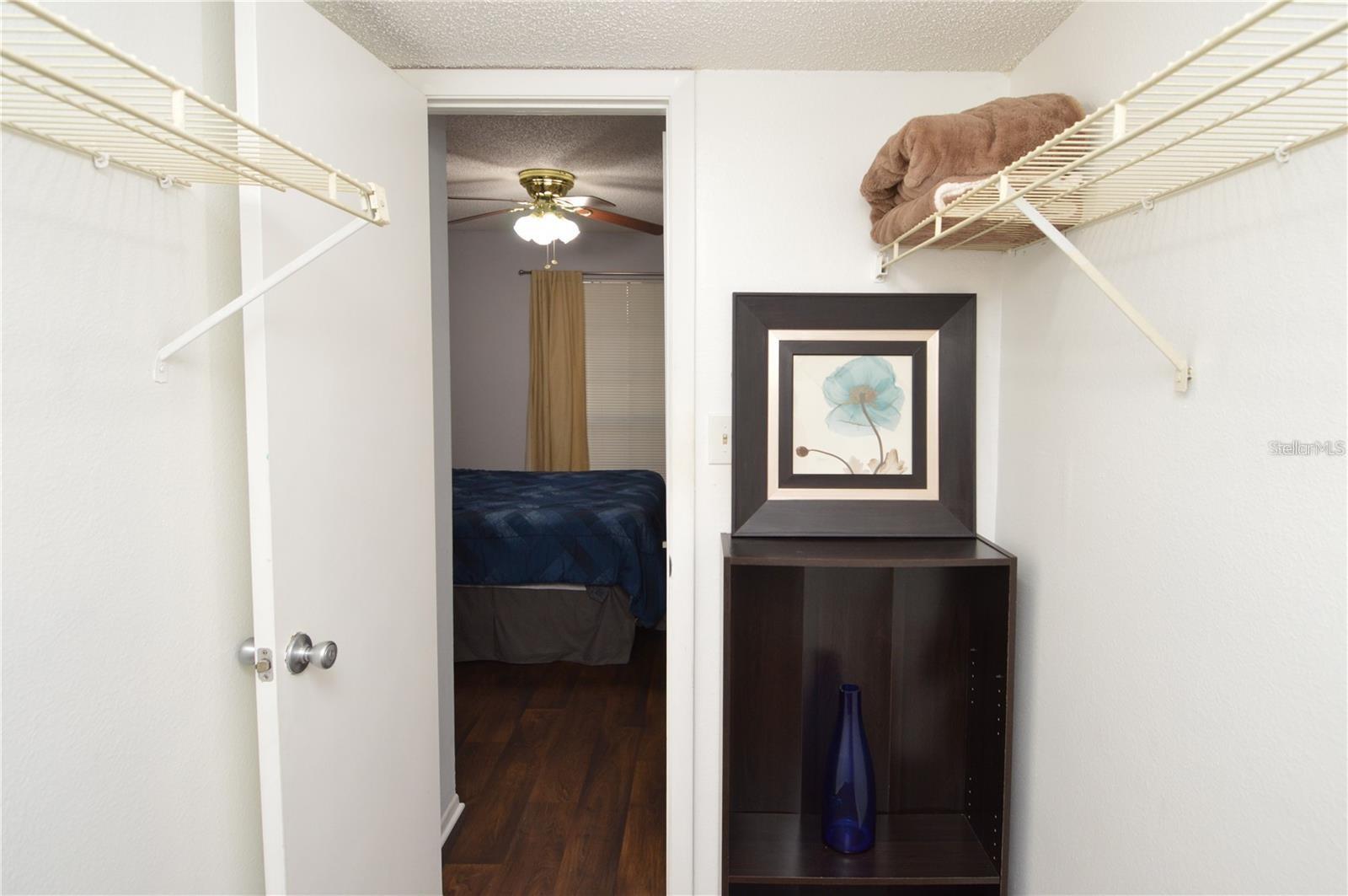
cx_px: 674
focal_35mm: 18
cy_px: 448
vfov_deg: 67.3
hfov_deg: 90.1
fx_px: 673
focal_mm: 12
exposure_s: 1/60
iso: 400
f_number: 4
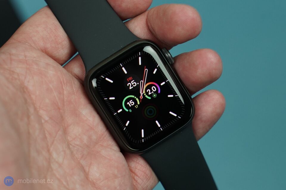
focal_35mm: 70
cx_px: 143
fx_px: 556
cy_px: 95
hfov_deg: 28.8
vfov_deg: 19.5
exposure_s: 1/320
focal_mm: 70
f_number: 6.3
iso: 1250
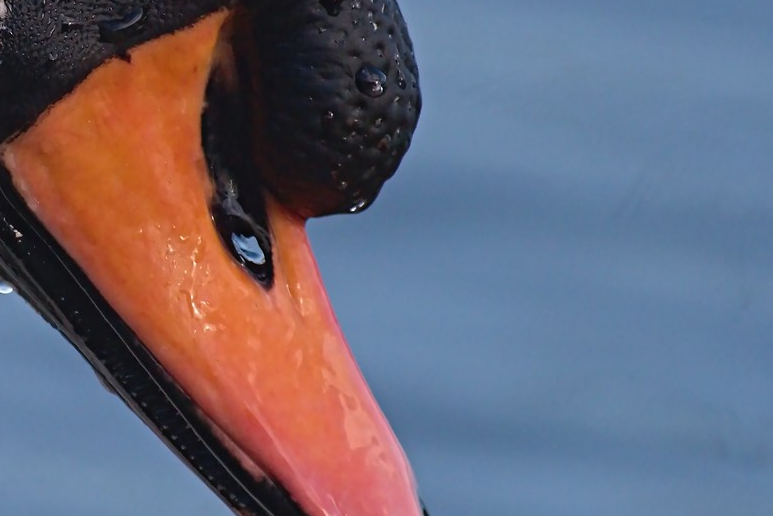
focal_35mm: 1862
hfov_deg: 1.1
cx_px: -77
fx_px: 39994
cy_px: 168
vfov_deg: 0.7
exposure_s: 1/1600
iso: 800
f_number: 9
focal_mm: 600
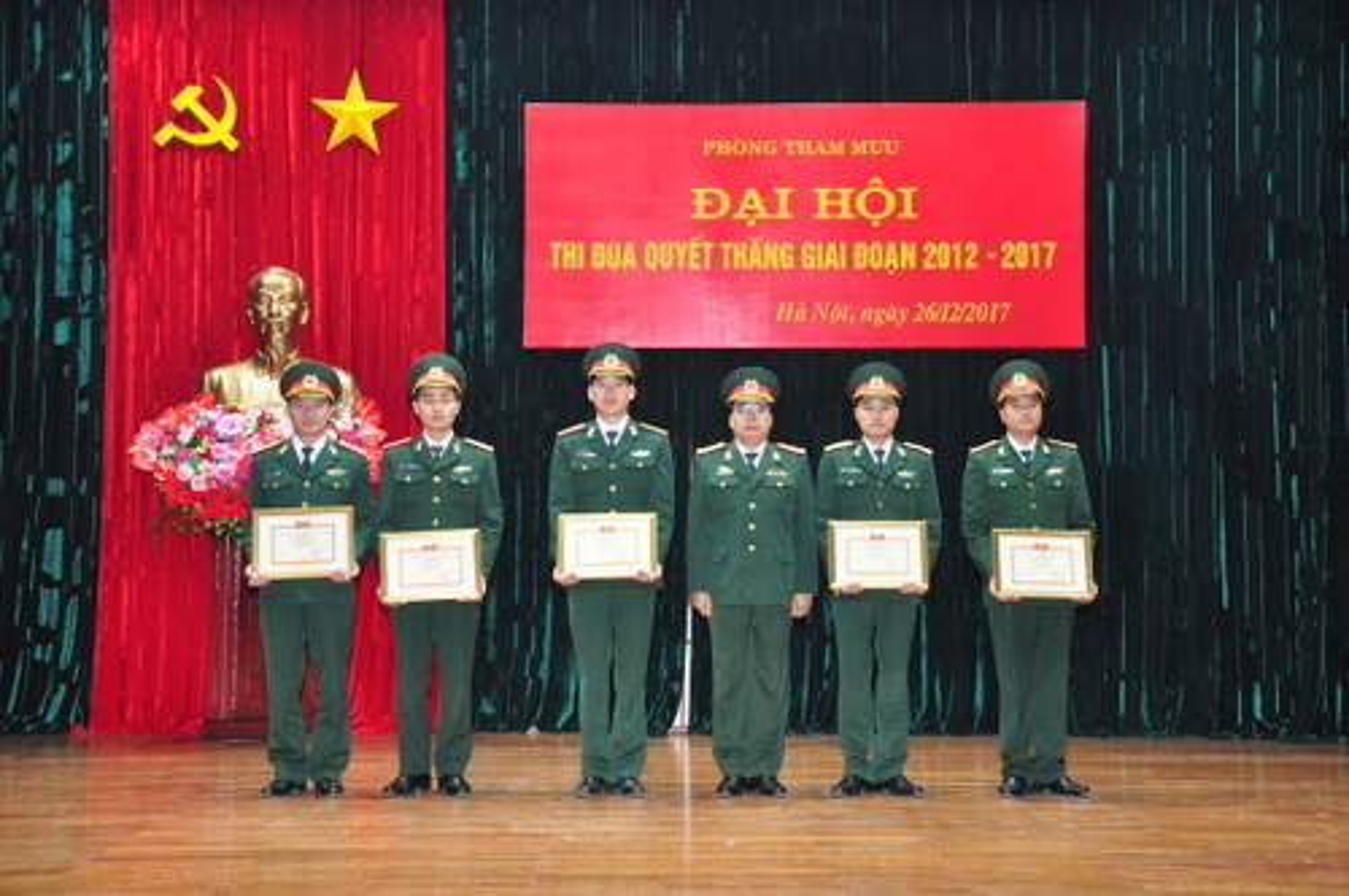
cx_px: 674
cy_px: 448
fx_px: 1796
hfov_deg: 41.2
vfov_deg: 28.0
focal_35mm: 48
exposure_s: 1/60
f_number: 5.6
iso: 800
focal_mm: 32
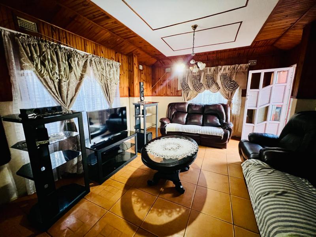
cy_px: 118
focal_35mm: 13
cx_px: 158
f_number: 1.8
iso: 640
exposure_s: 1/33
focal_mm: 1.57
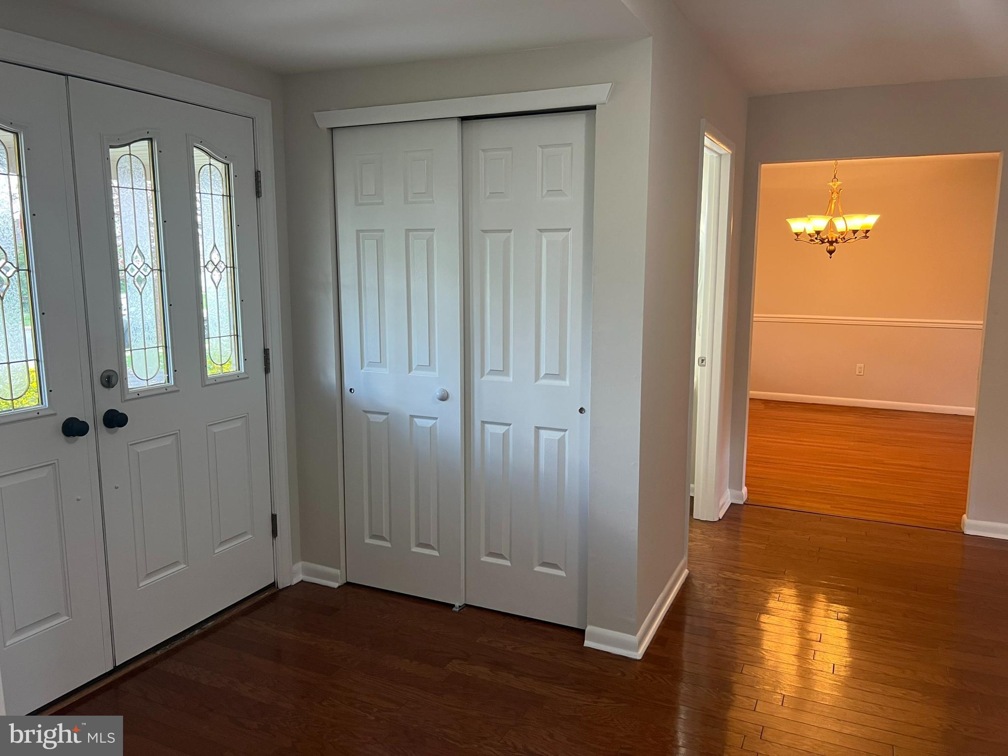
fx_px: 757
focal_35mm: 26
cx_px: 504
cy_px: 378
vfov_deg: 53.1
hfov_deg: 67.3
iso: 100
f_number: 1.5
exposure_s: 1/60
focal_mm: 5.7
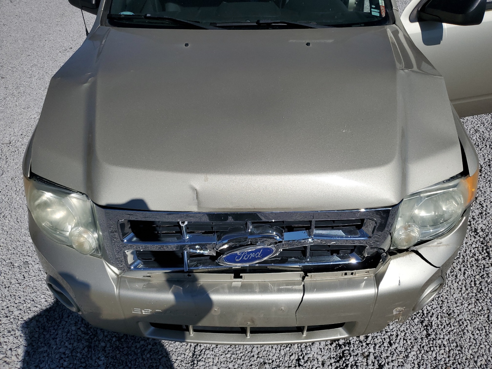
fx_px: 370
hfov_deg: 67.3
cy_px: 184
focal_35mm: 26
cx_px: 246
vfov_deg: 53.1
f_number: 1.5
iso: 50
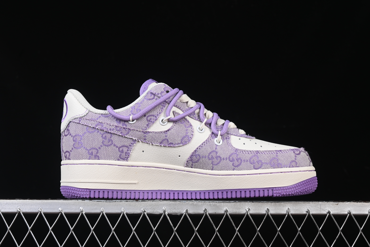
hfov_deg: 27.0
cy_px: 124
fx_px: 771
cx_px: 185
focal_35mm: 75
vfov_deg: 18.2
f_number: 8
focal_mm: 50
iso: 160
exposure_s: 1/80
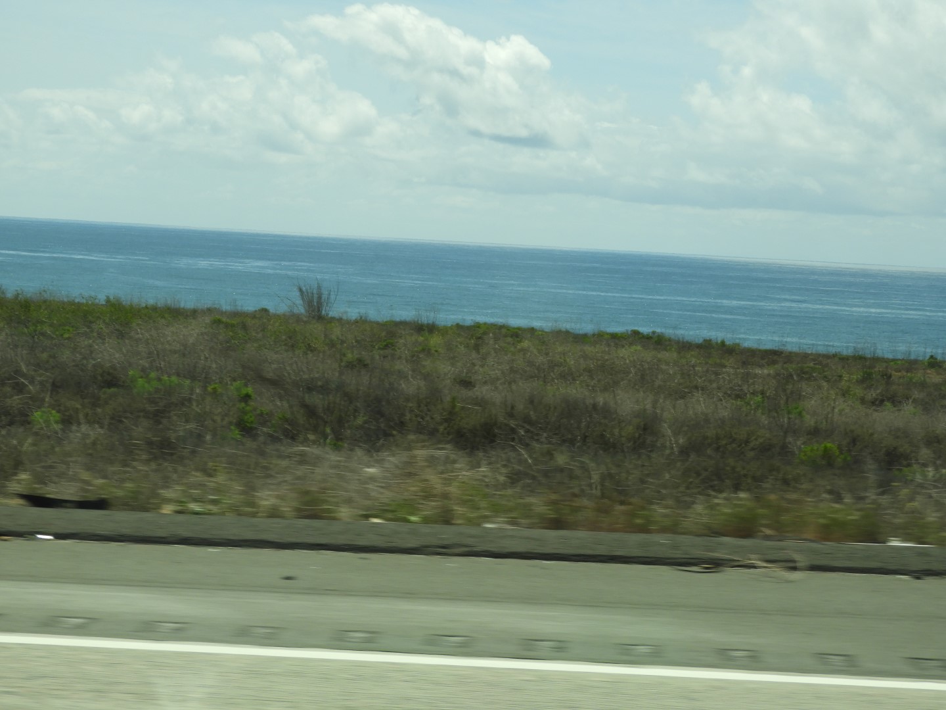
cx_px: 473
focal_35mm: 105
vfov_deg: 14.1
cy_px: 355
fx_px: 2869
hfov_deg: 18.7
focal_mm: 18.8
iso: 100
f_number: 4.8
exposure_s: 1/800
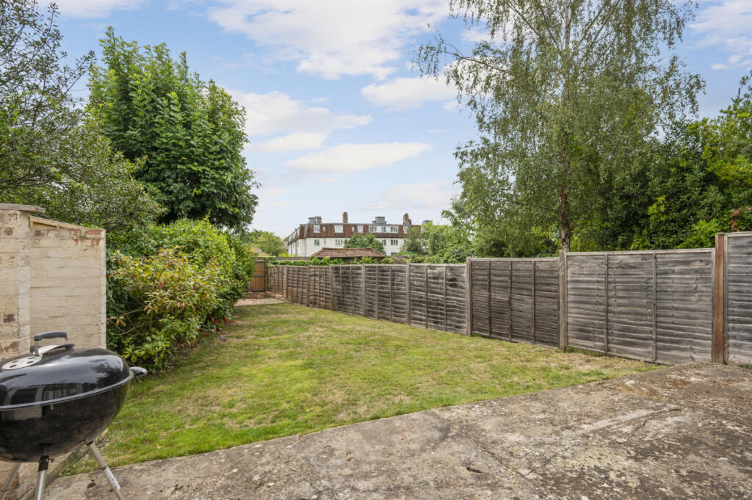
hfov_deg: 104.3
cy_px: 250
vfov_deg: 81.1
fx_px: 292
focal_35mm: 14
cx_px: 376
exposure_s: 1/250
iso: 200
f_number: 8
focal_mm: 14
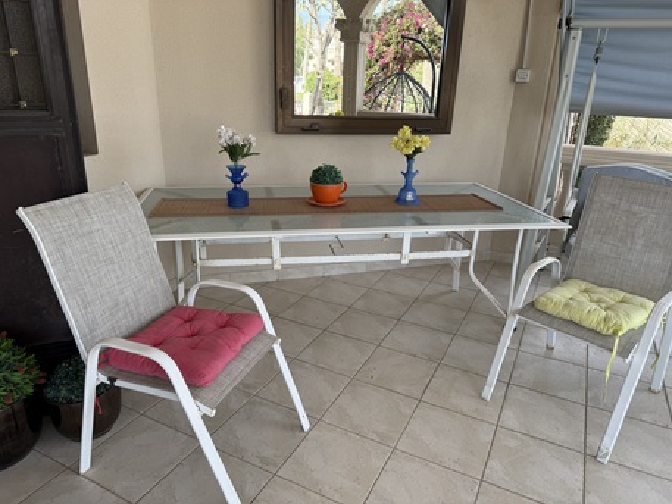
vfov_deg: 56.8
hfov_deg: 71.6
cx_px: 336
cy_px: 252
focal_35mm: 24
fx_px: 466
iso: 100
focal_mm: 6.76
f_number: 1.78
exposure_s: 1/567
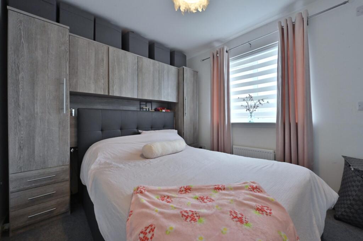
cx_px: 182
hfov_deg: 104.3
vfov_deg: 81.1
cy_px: 120
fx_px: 141
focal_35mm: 14
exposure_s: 1/100
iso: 2500
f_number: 13
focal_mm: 14
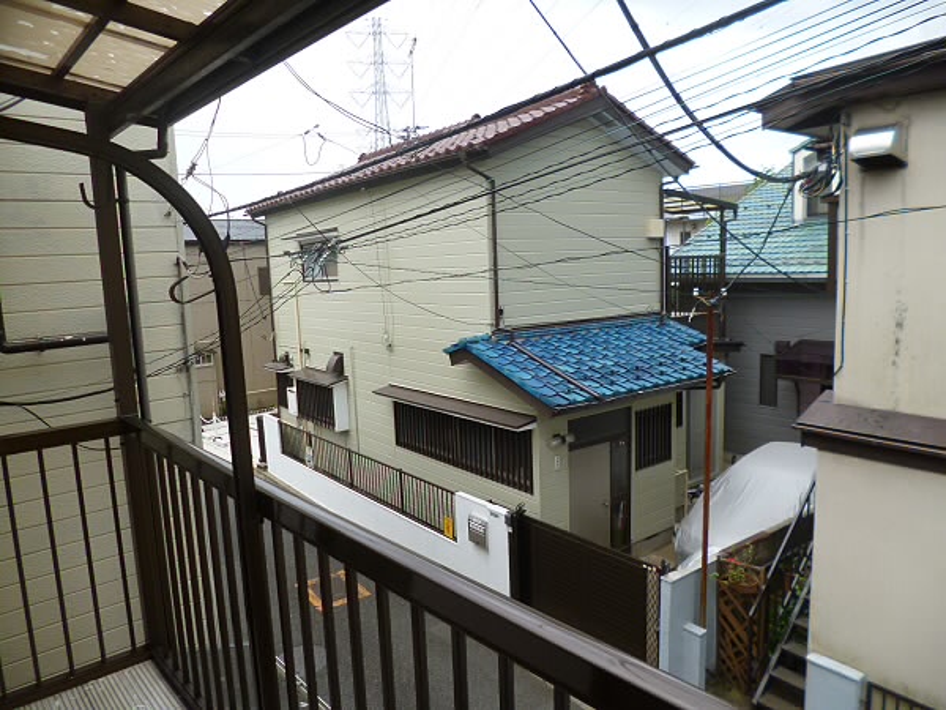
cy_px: 355
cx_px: 473
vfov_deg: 56.8
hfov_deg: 71.6
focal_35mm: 24
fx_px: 656
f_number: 2.5
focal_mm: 4.3
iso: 100
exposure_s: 1/320
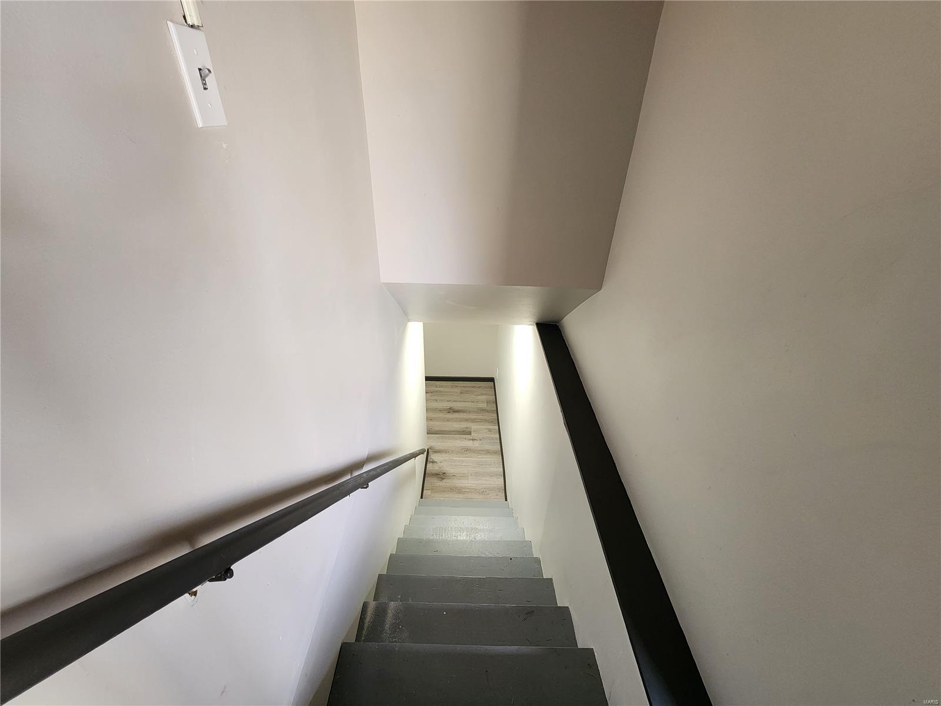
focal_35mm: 13
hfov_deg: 106.2
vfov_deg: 89.9
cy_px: 353
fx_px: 353
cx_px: 470
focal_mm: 2.2
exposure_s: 1/60
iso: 250
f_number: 2.2
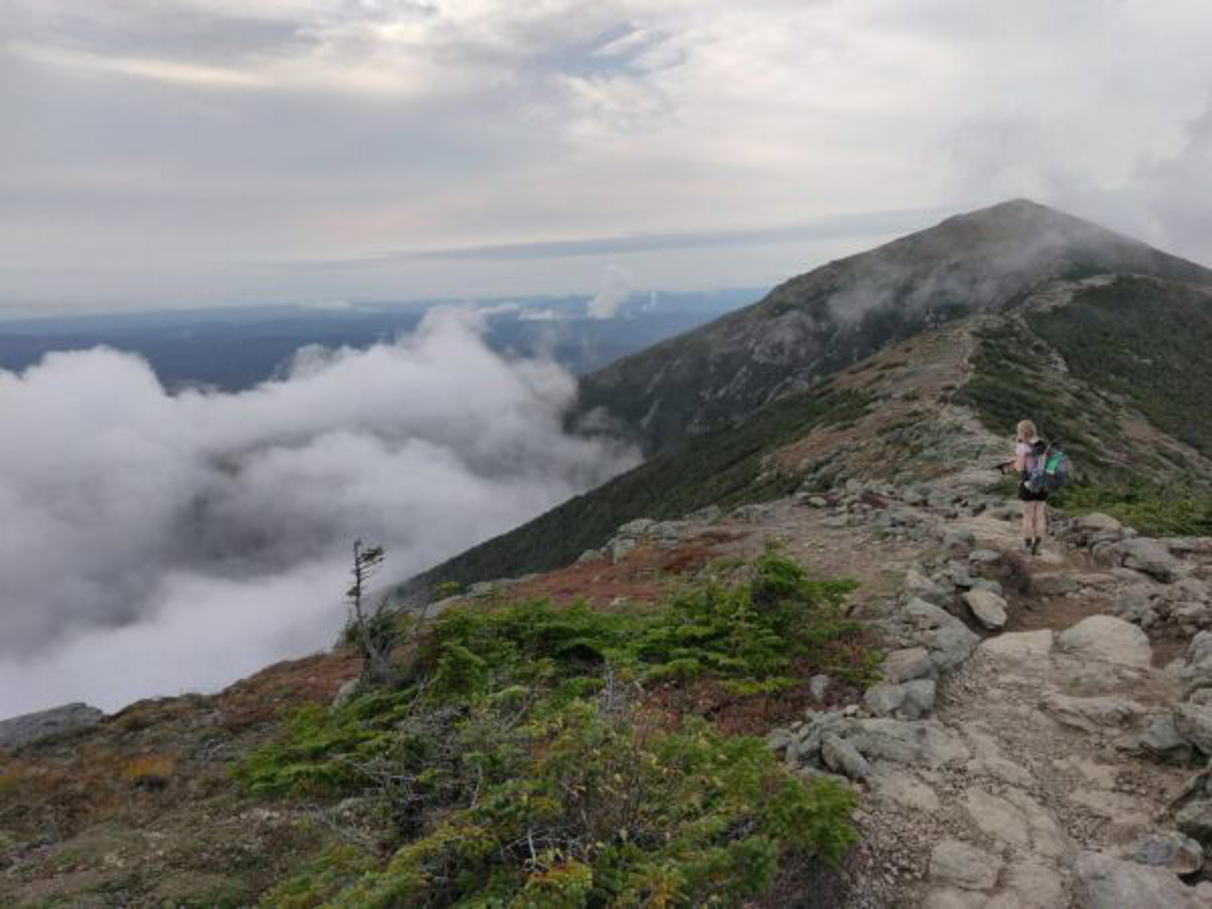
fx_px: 700
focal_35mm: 20
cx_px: 606
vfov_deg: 66.0
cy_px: 454
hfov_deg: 81.7
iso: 136
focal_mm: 3.5
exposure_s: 1/60
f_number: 2.2
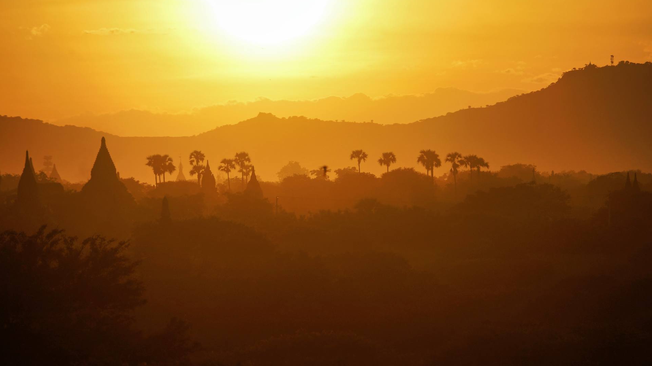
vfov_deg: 3.9
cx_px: 326
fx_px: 5446
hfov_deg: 6.9
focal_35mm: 315
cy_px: 160
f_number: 9
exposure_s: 1/800
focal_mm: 300
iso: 100
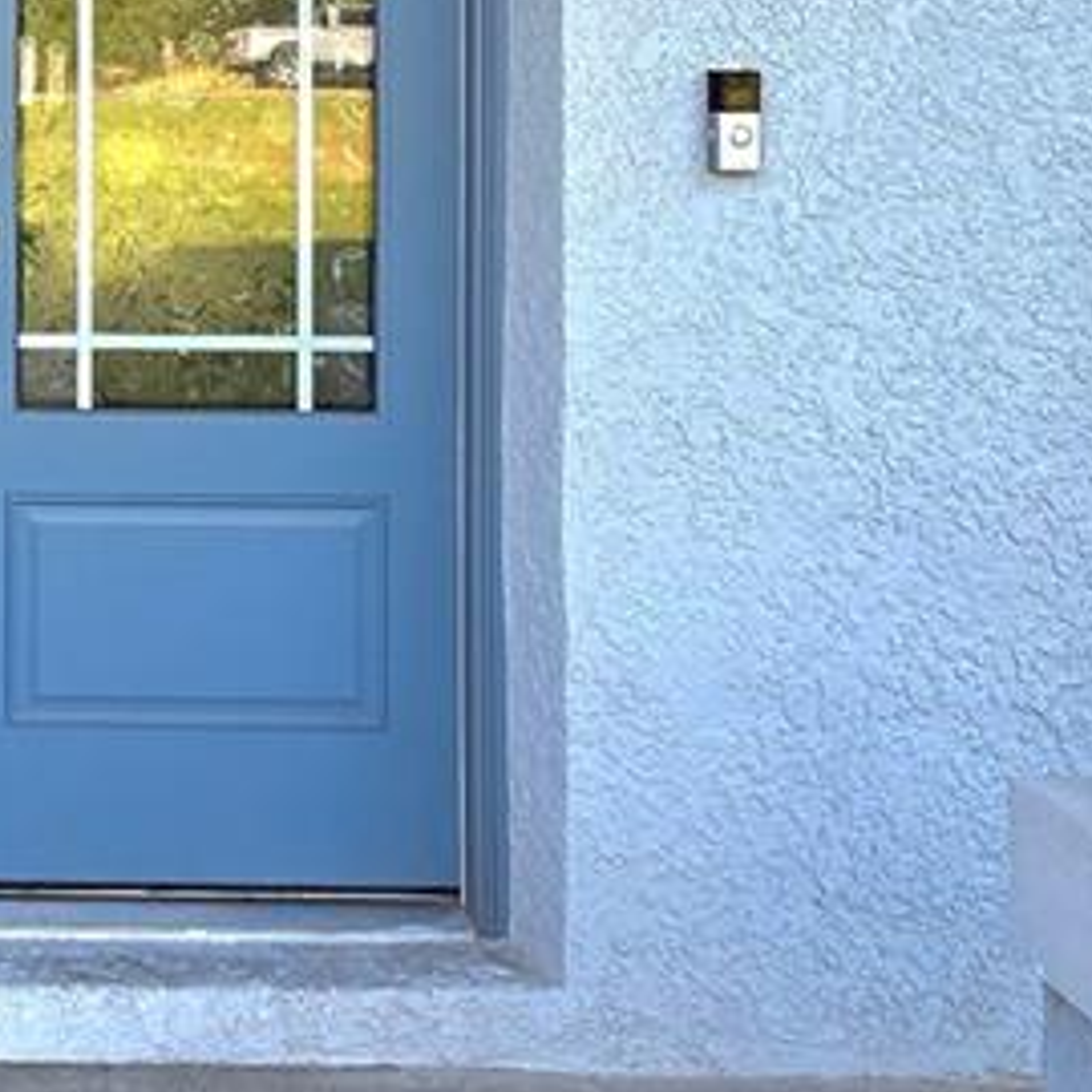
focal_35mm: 51
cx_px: -109
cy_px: 4
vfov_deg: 31.0
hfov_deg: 30.0
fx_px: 1820
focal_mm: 2.2
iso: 40
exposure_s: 1/175
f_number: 1.9
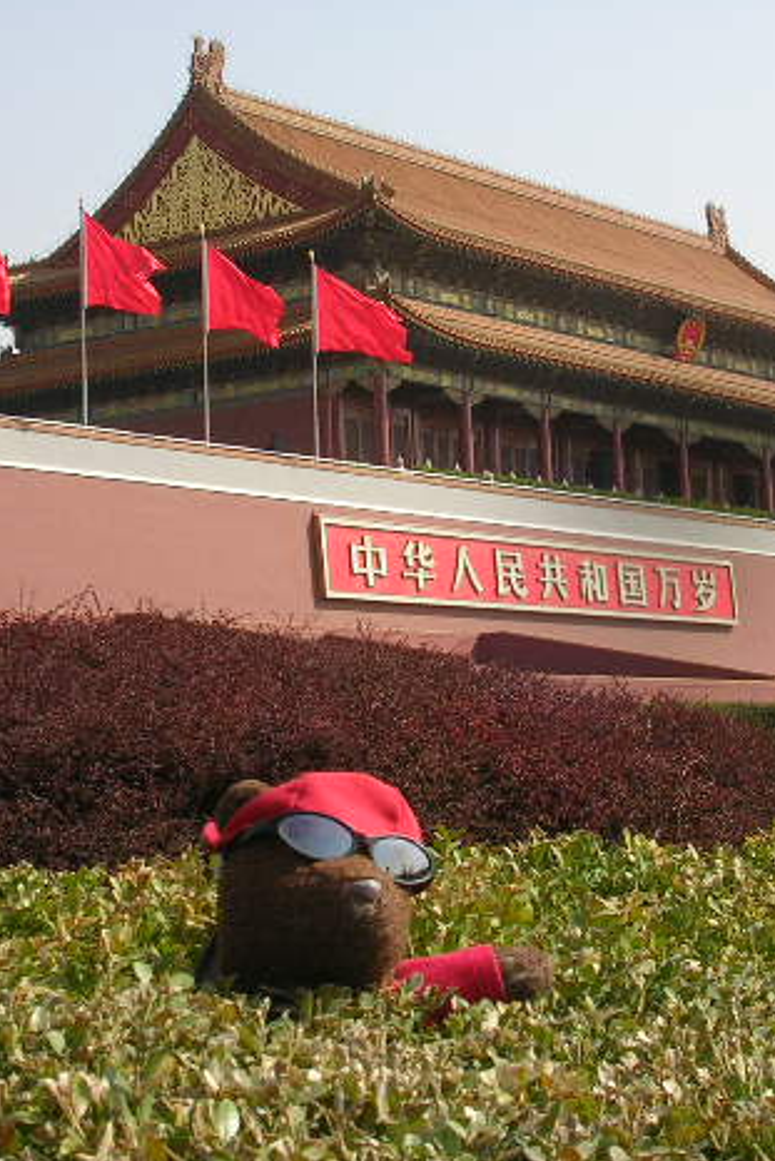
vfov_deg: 25.4
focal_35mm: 80
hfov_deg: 17.0
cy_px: 568
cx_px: 513
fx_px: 2581
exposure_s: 1/190
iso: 50
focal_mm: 8.5
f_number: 6.6
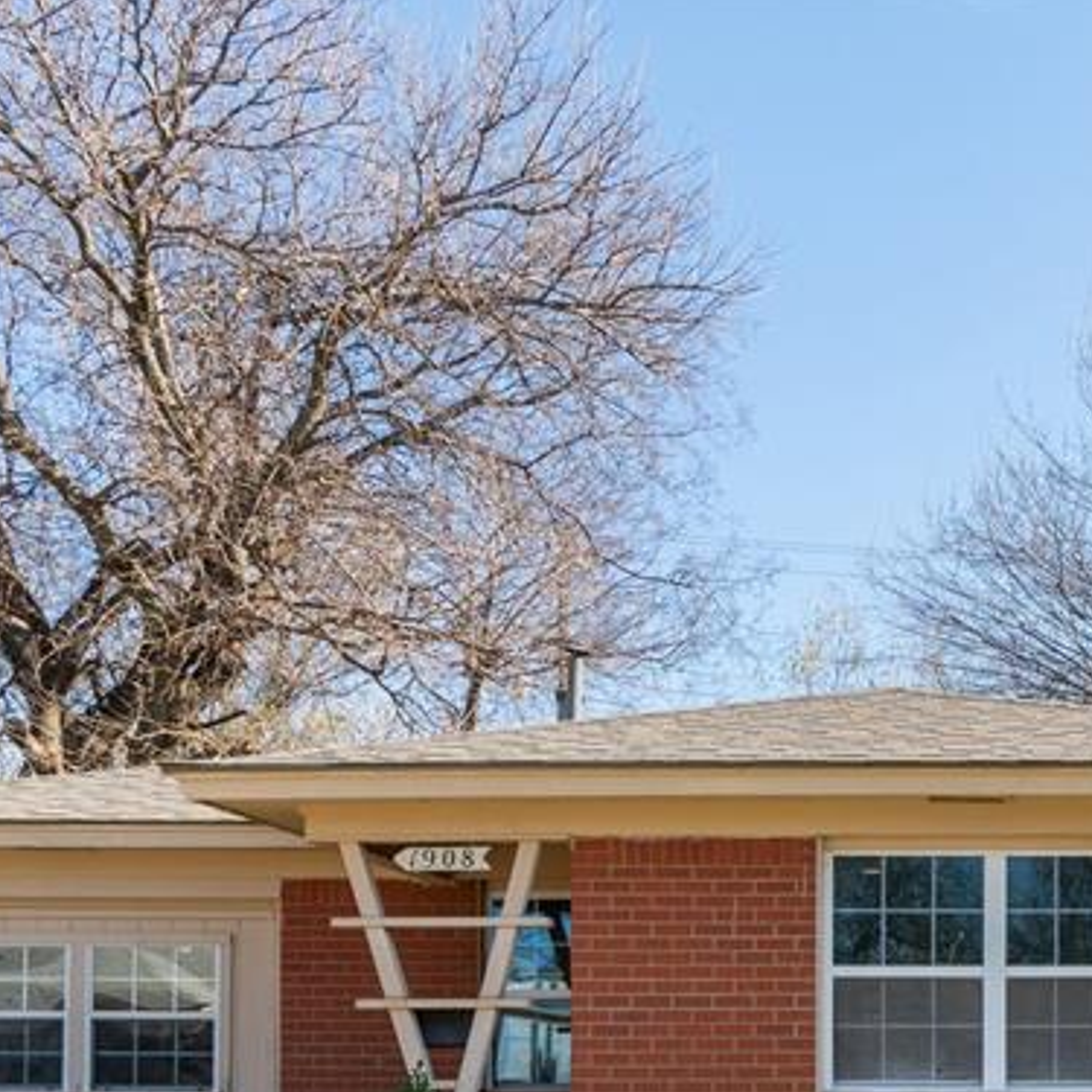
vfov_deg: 35.3
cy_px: 981
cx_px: 989
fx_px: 1612
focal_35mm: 45
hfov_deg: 35.2
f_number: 8
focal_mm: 13
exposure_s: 1/100
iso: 100
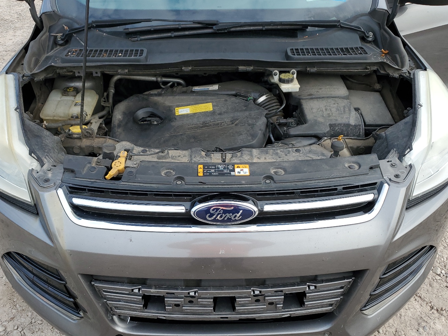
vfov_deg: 45.4
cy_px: 181
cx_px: 211
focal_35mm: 31
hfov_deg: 58.3
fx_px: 401
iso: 50
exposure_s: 1/1111
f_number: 1.5
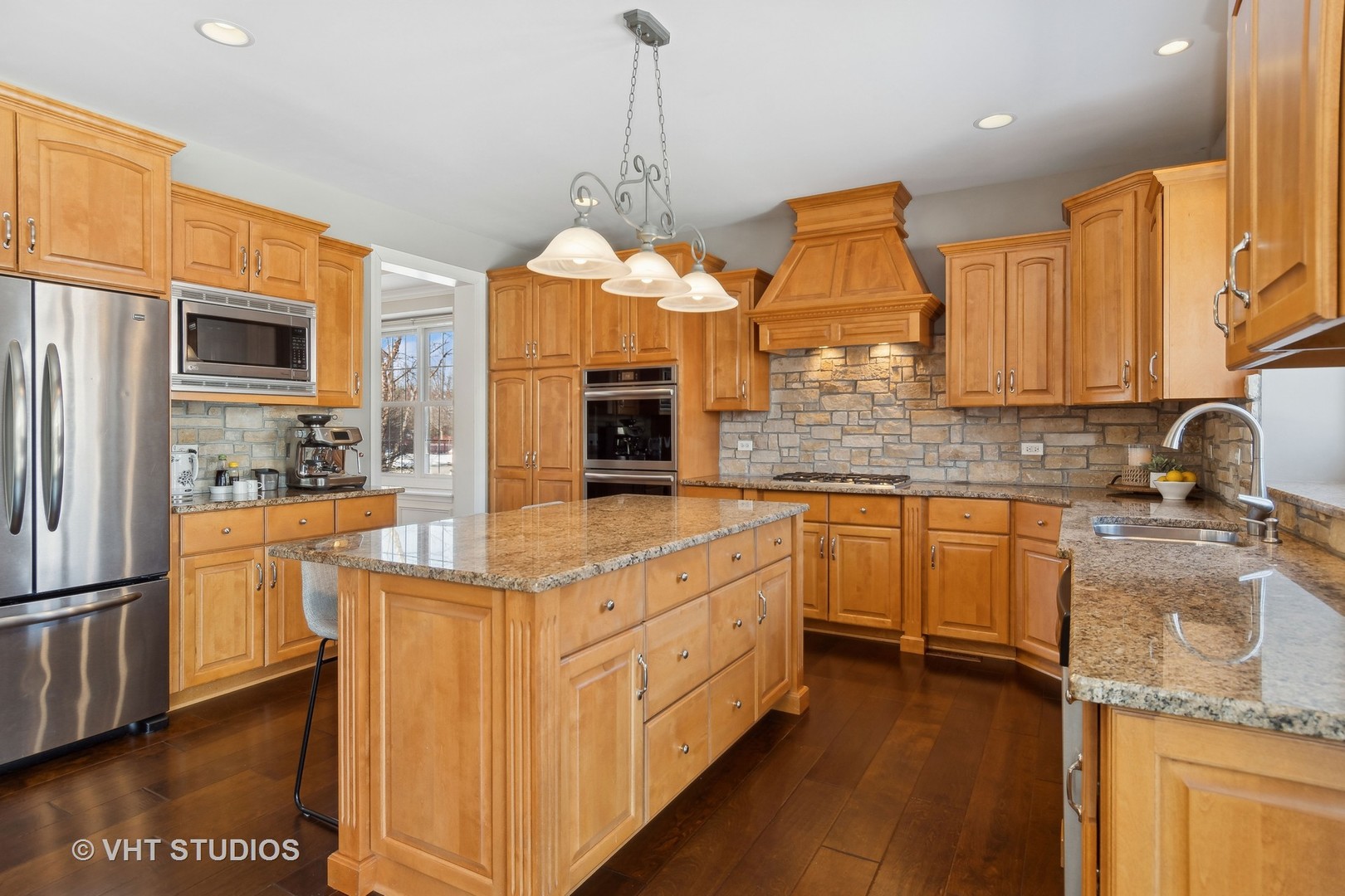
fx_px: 672
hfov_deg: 90.0
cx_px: 672
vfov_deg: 67.4
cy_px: 448
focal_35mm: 18
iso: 250
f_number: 8
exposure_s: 1/20
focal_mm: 12
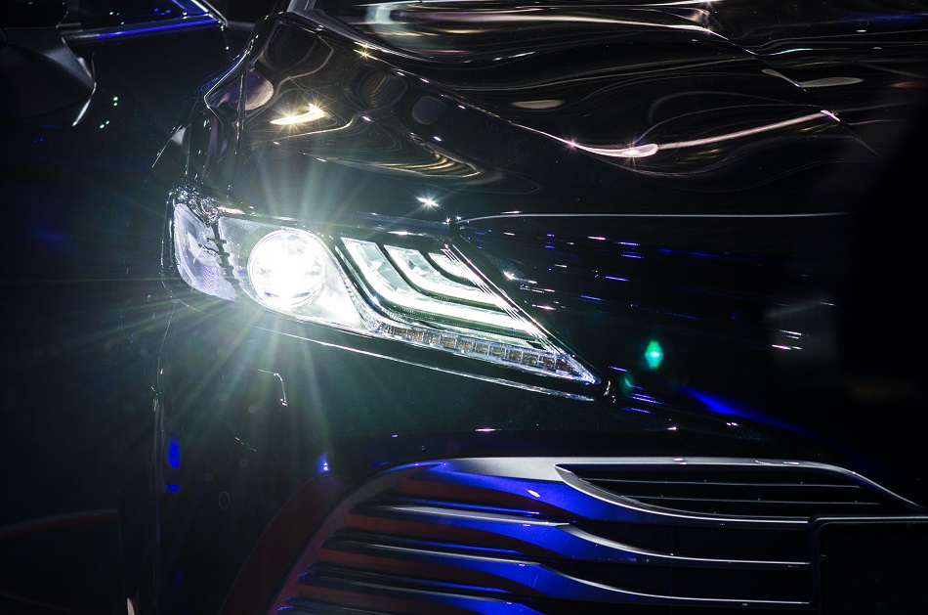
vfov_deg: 7.3
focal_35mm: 188
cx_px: 464
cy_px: 308
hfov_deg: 11.0
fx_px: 4823
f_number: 7.1
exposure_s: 1/25
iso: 100
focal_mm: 125
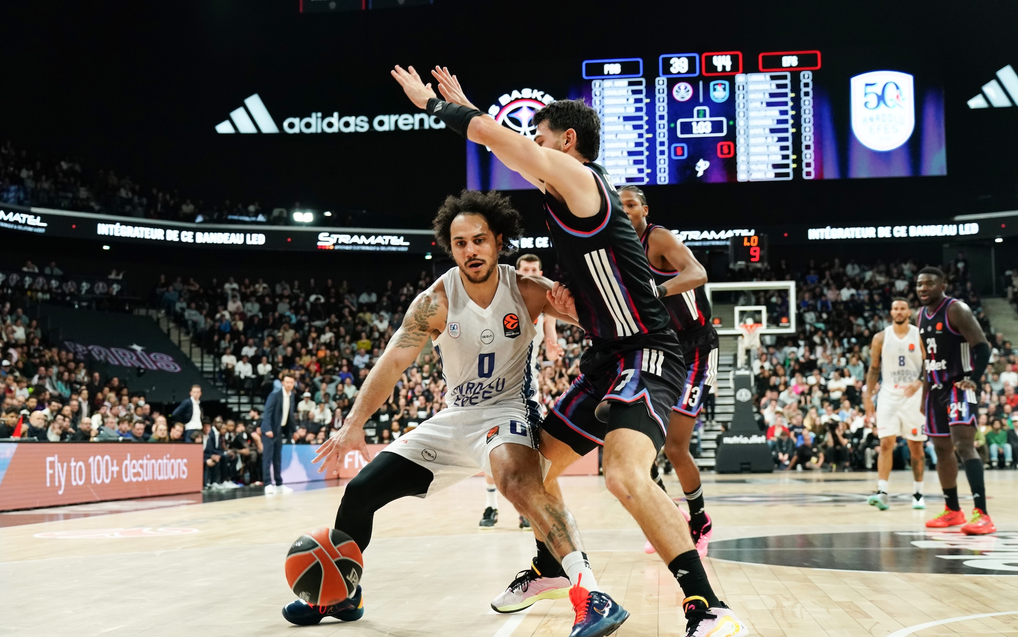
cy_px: 334
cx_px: 509
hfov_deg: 41.0
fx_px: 1360
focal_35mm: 49
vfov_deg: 26.3
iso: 4000
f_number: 4
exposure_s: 1/800
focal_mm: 48
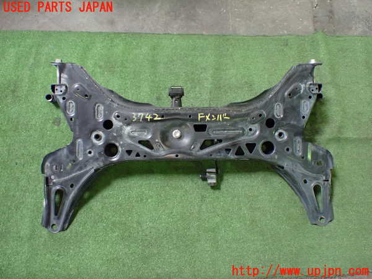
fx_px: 322
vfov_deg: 46.8
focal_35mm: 30
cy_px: 140
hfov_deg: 60.0
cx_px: 186
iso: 800
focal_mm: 5.4
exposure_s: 1/60
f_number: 2.3
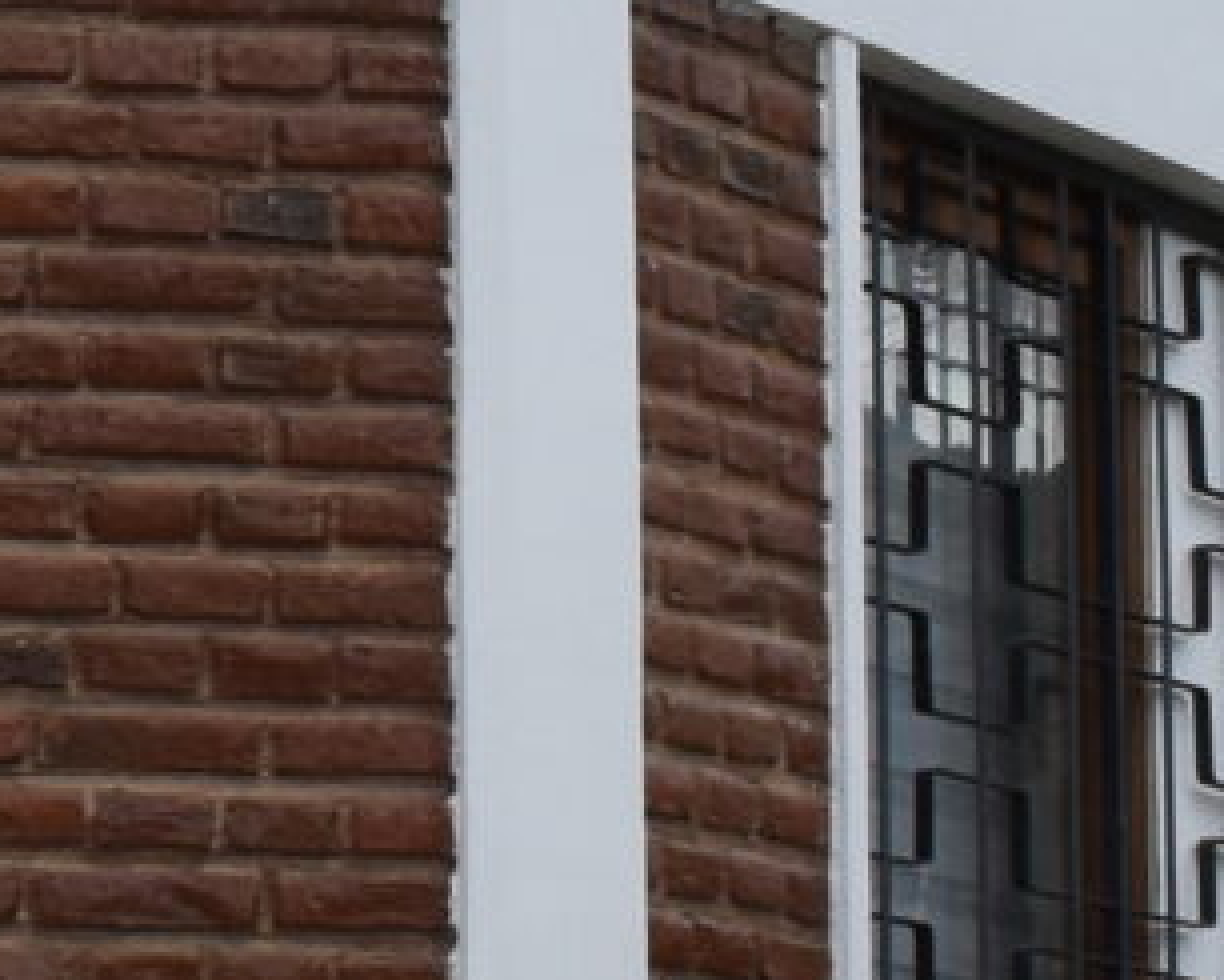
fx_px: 7682
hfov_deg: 8.6
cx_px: -1172
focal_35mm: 212
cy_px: 422
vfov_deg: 7.3
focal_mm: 18
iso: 640
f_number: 8
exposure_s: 1/500
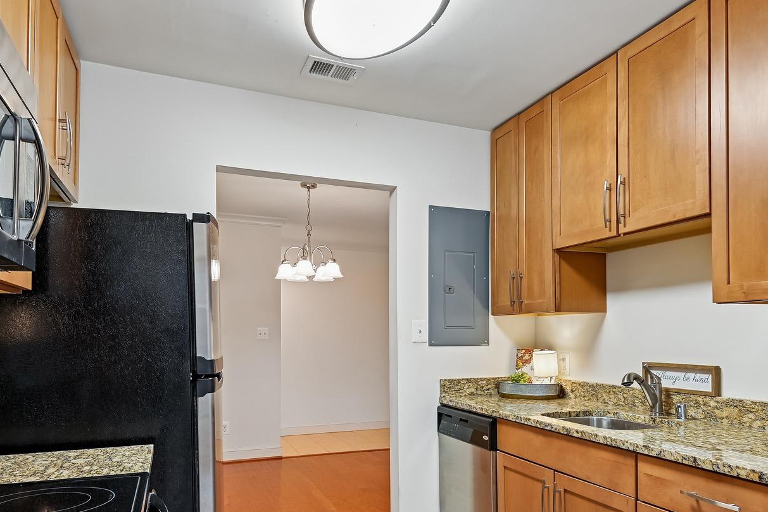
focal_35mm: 27
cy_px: 361
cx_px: 452
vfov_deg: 46.7
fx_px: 576
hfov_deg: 66.9
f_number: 8
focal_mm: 16
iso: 100
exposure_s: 1/2.5
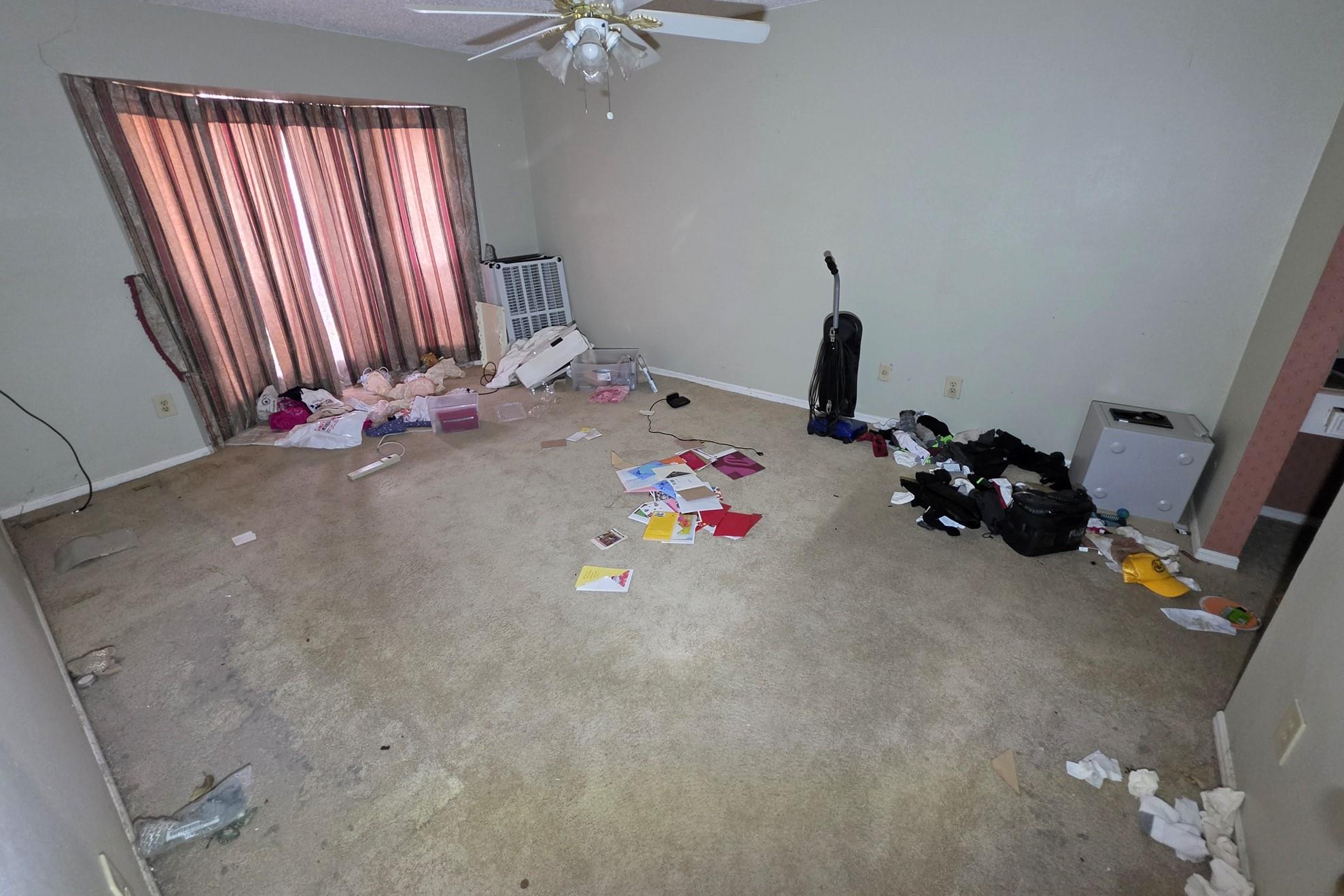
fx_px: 523
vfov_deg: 81.2
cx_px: 686
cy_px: 427
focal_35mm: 14
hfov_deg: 104.2
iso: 500
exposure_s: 1/60
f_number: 1.9
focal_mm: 2.2
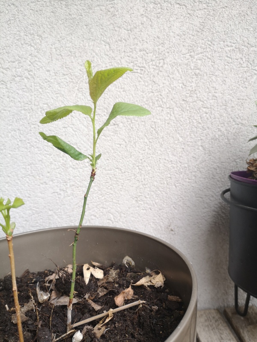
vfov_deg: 65.3
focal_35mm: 27
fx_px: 267
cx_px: 128
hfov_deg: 51.4
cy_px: 171
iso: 64
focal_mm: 3.95
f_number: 1.8
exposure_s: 1/100
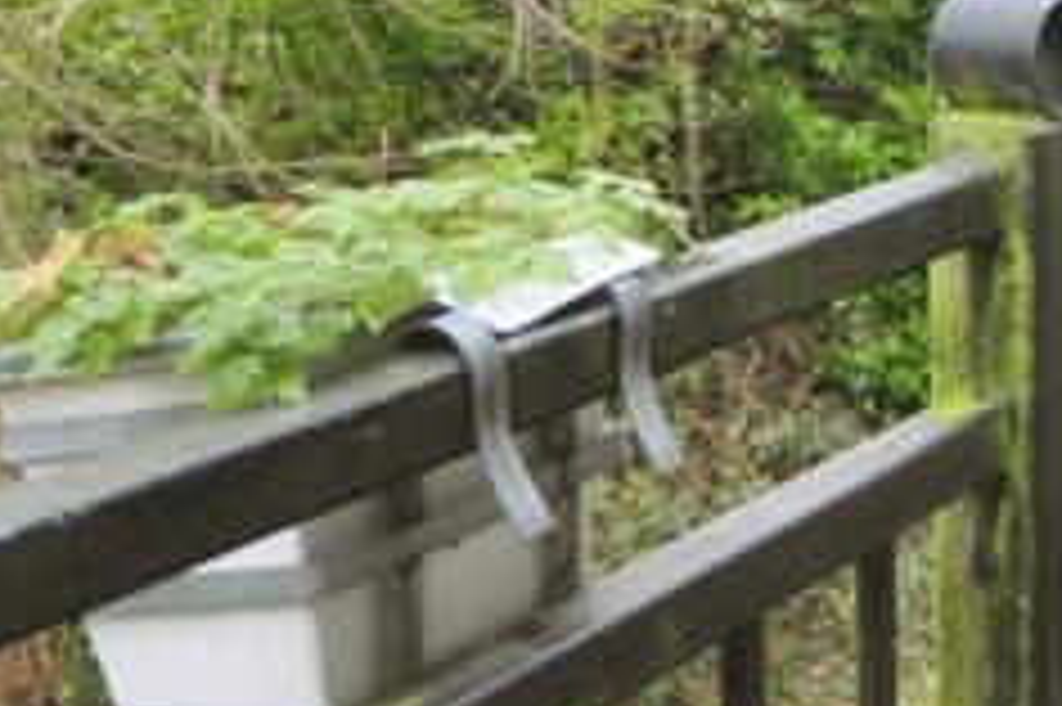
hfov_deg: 26.5
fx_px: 1916
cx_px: 1359
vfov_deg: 18.9
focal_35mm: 65
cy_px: -290
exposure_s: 1/40
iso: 200
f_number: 4
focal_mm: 10
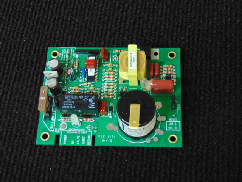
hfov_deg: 32.2
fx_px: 419
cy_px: 91
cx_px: 121
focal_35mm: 60
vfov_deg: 24.4
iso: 400
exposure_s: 1/15
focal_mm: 10.8
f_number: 3.6
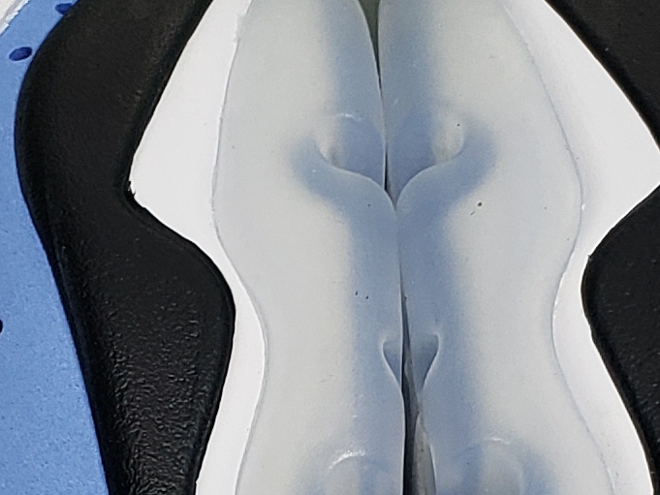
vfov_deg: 9.6
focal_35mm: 154
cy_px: 524
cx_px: 292
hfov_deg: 12.8
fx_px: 2937
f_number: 2.4
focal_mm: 4.3
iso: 50
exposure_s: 1/253
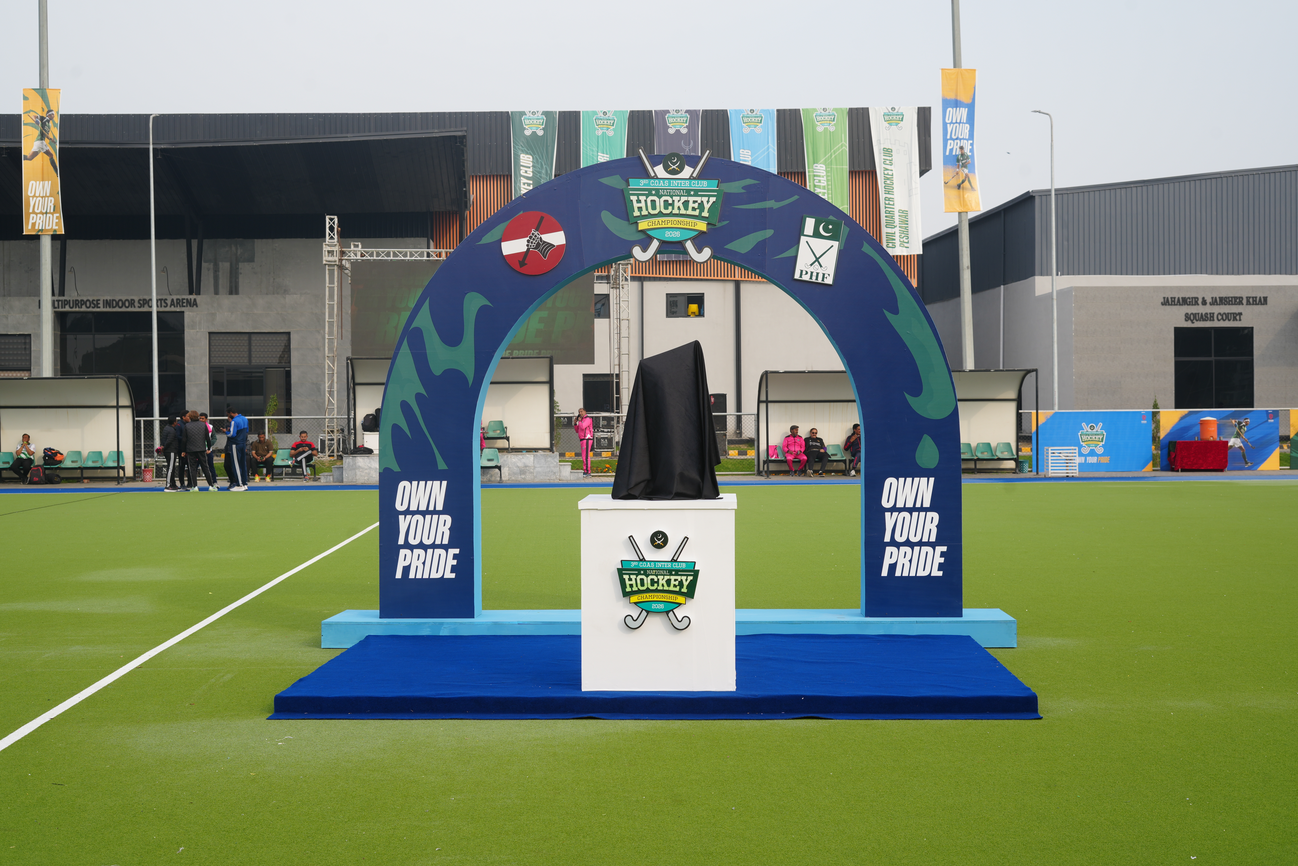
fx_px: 1803
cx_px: 649
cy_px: 433
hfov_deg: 39.6
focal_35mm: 50
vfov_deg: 27.0
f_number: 7.1
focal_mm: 50
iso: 100
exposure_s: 1/100
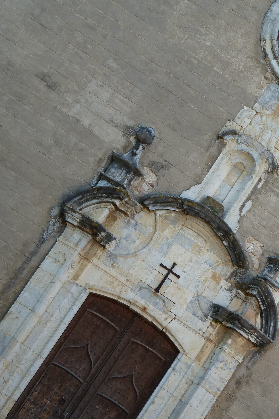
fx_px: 1244
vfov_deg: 19.1
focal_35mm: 107
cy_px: 249
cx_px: 189
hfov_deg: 12.8
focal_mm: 13.7
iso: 80
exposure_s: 1/100
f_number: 4.2
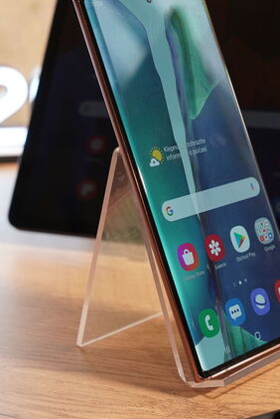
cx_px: 176
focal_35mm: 93
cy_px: 182
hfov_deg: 14.7
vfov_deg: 21.9
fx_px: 1085
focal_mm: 41
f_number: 5.6
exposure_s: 1/125
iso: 640
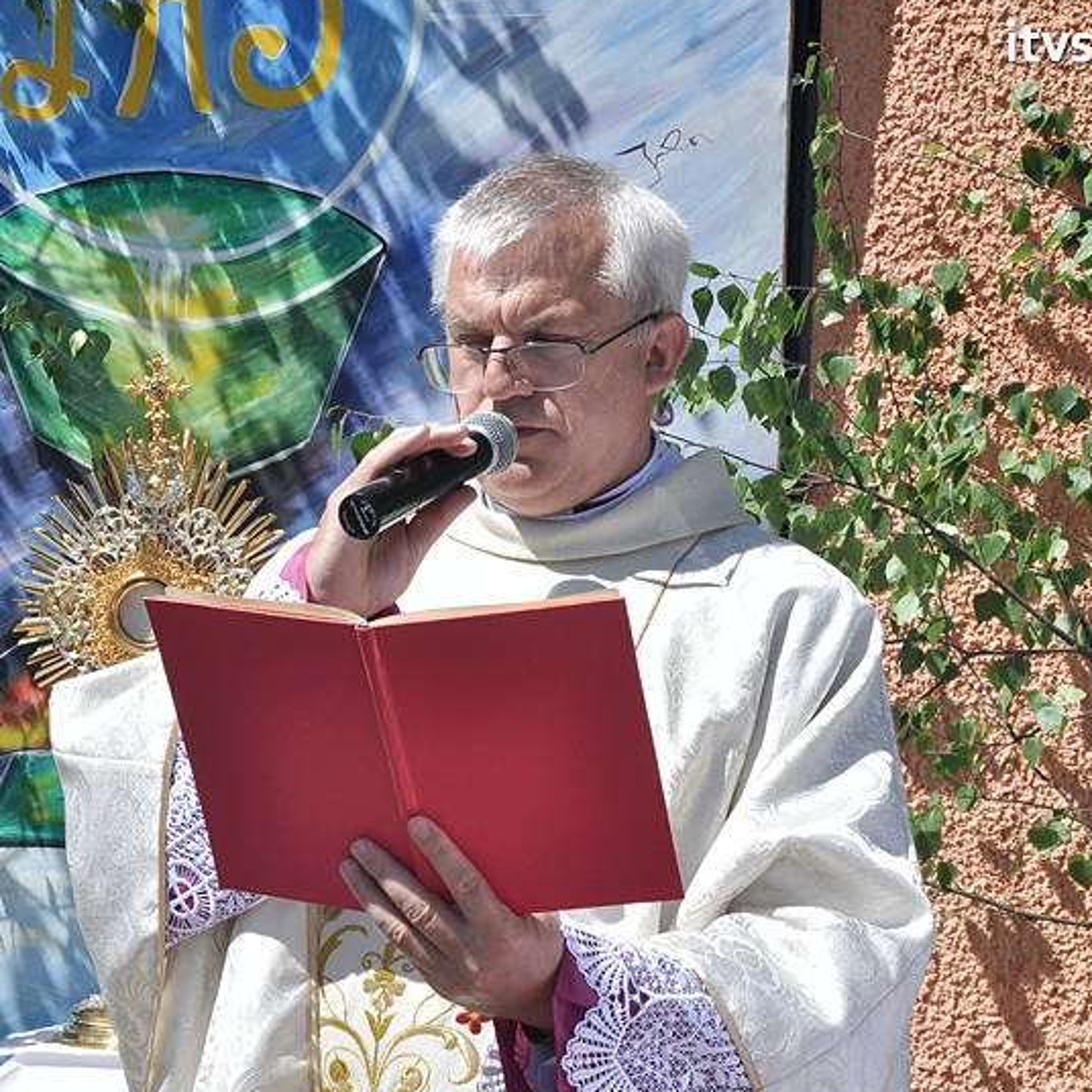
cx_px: 475
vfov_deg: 17.9
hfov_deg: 17.9
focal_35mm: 97
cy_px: 549
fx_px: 3462
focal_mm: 48
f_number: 13
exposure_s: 1/640
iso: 400
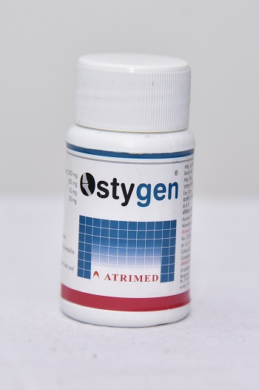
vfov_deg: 17.1
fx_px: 1297
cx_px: 130
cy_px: 195
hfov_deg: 11.4
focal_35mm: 120
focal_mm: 120
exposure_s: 1/200
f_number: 5
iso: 1600
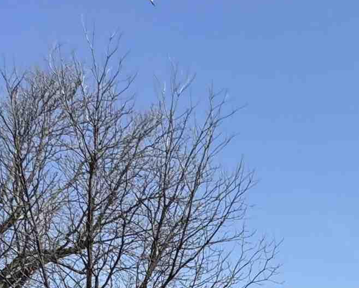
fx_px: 680
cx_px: 503
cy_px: 461
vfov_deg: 19.8
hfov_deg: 24.5
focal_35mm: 64
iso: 50
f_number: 2.2
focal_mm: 2.22
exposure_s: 1/1832
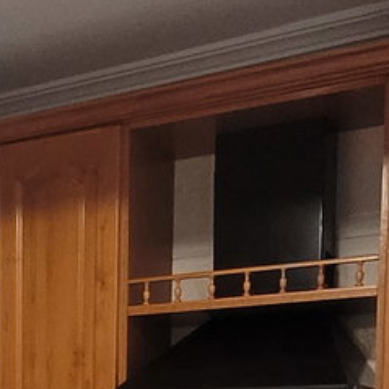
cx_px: -7
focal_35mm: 77
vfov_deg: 19.4
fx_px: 979
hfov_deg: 21.6
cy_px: 592
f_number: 2.2
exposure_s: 1/50
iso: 320
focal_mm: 1.74
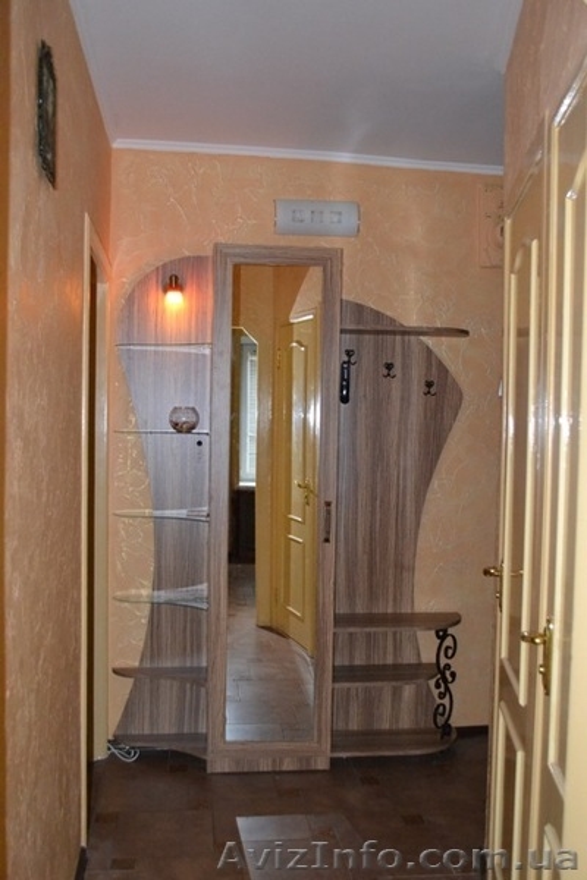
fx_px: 807
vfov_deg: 57.2
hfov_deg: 40.0
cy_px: 440
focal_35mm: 33
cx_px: 294
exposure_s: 1/60
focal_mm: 22
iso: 3200
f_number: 4
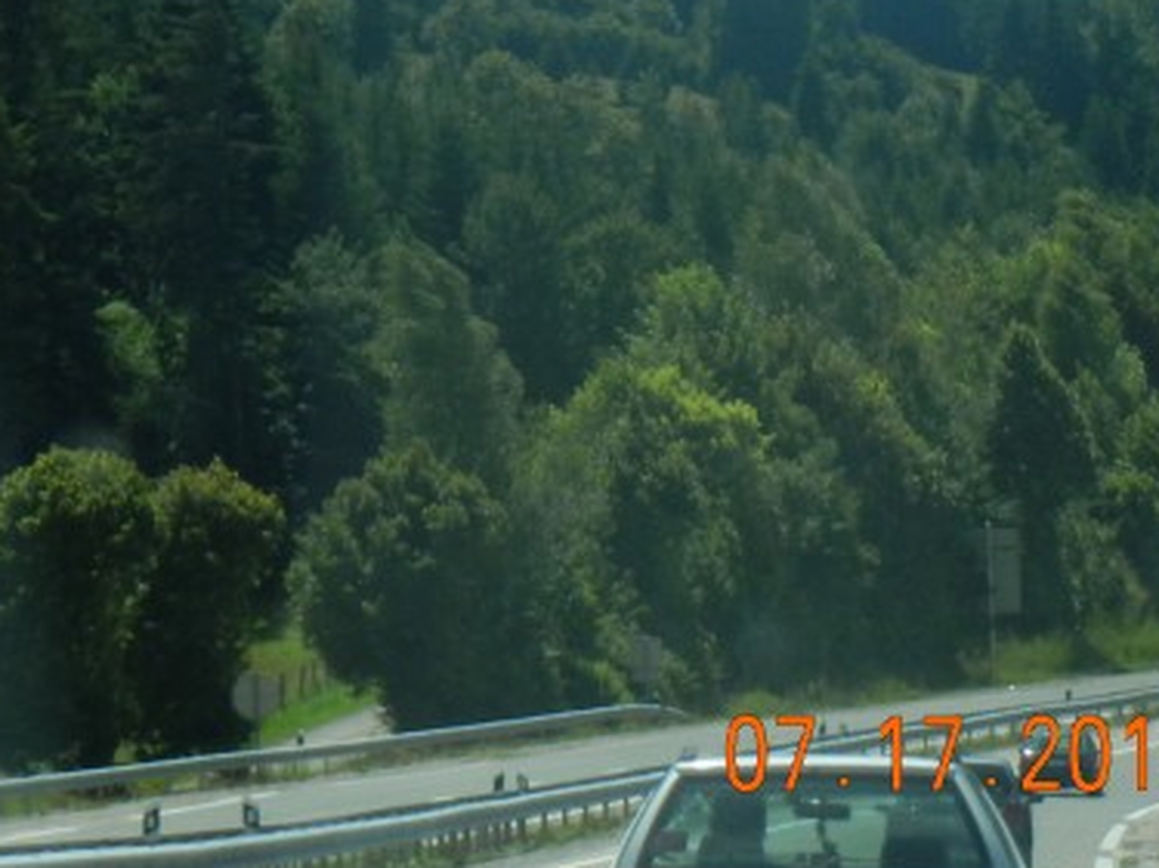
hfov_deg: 8.1
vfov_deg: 6.1
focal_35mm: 243
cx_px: 114
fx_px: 8133
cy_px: -185
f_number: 8.8
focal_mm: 16
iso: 160
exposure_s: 1/262
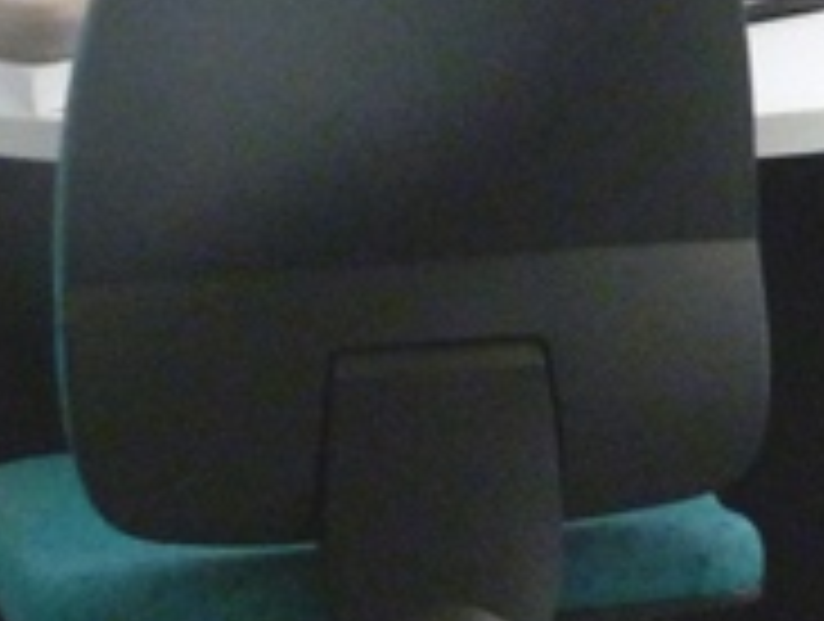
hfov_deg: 9.8
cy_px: -392
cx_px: 369
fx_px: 4794
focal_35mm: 201
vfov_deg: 7.3
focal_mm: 6.5
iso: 400
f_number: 3.1
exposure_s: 1/60
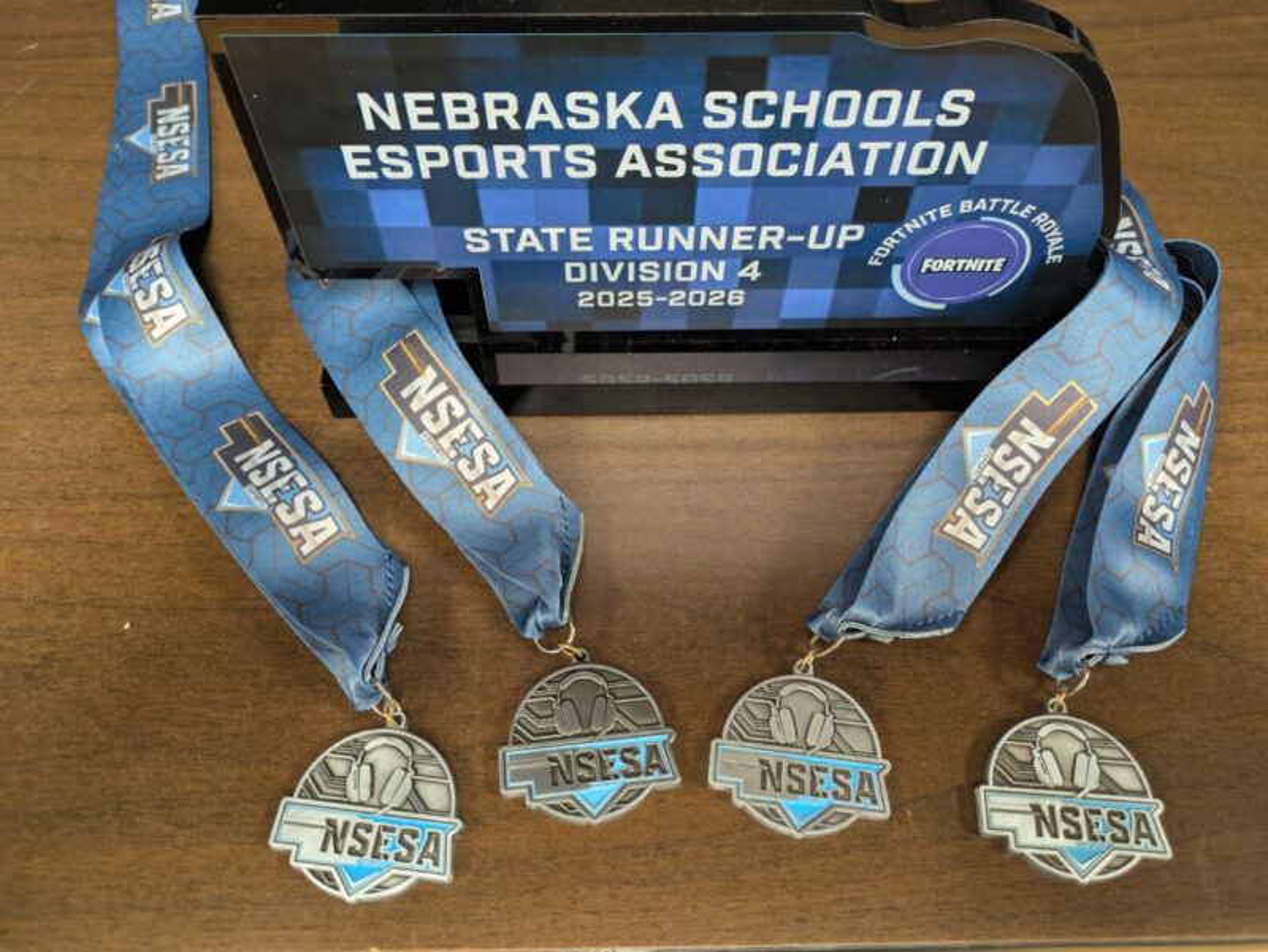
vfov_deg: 54.9
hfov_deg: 69.4
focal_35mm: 25
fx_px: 916
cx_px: 634
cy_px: 476
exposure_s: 1/40
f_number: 1.89
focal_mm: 5.43
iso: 274
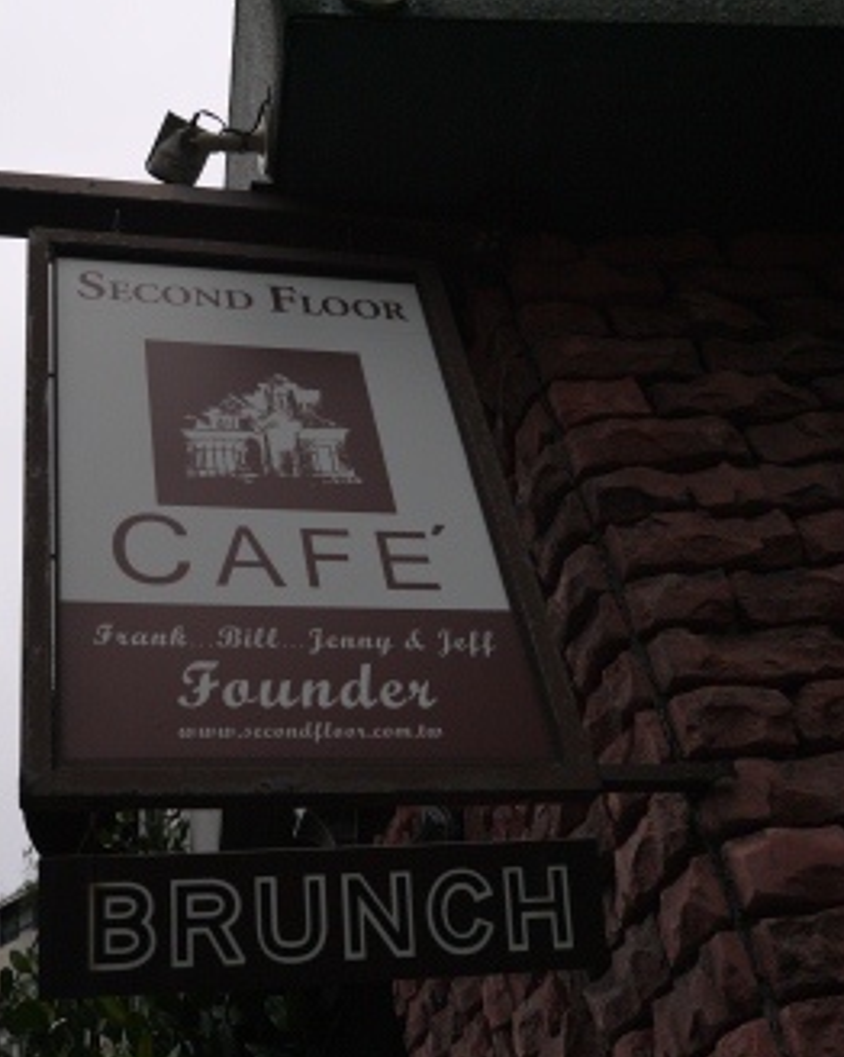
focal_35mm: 40
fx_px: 1250
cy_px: 528
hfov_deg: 36.8
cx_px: 254
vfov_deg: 45.8
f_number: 5
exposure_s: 1/250
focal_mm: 15
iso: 160
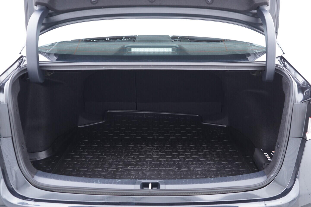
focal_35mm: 36
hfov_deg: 53.1
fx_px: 311
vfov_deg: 36.9
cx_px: 156
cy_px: 104
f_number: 2.8
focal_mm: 24
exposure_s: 1/40
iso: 500
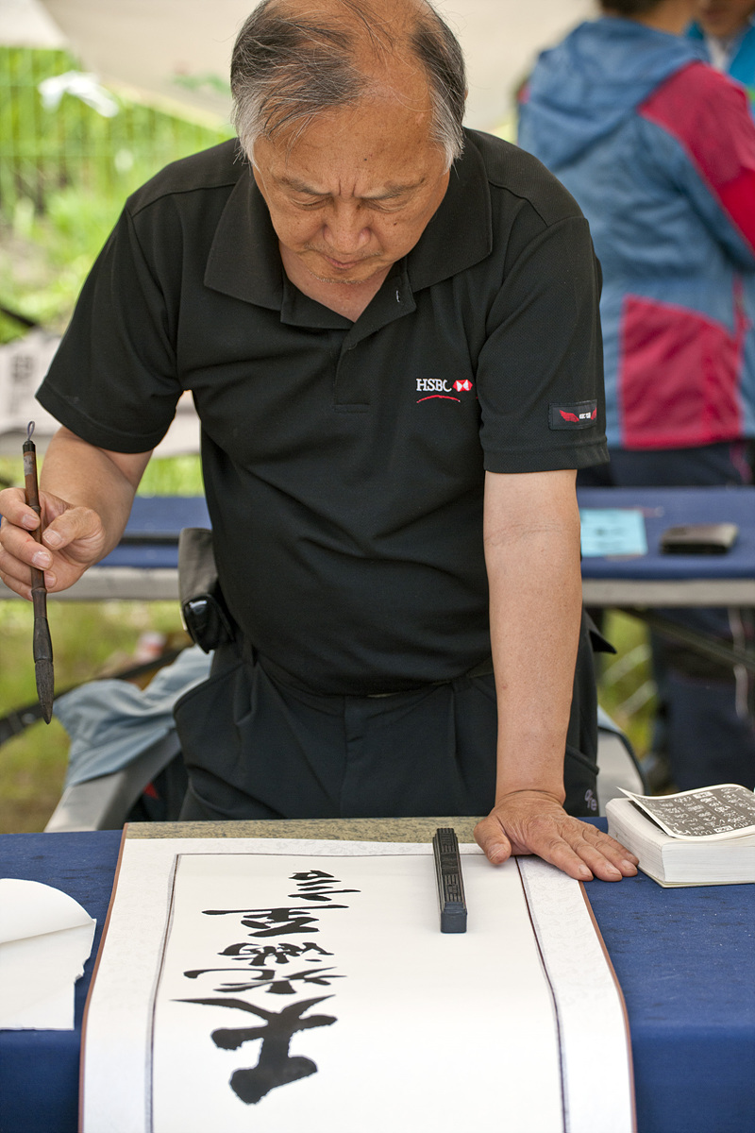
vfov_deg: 14.7
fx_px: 4404
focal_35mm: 140
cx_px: 378
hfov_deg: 9.8
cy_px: 566
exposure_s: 1/640
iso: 250
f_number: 6.3
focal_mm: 140
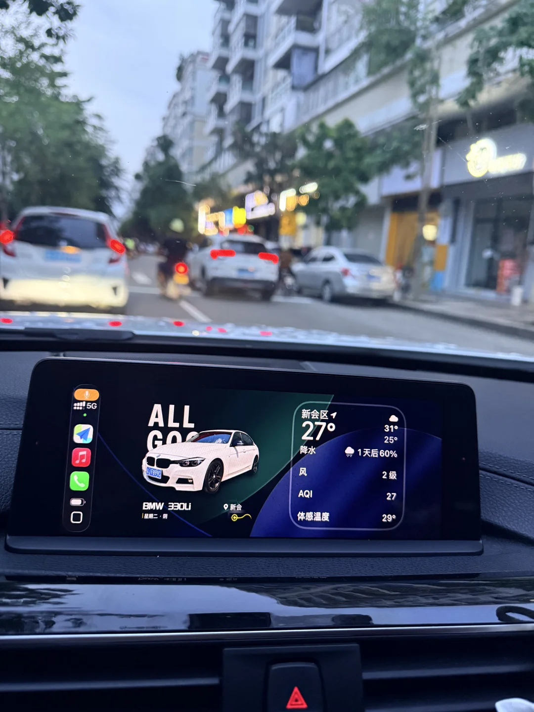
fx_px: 494
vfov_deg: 71.6
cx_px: 267
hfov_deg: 56.8
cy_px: 356
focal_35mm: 24
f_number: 1.78
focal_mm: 6.76
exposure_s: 1/51
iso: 400
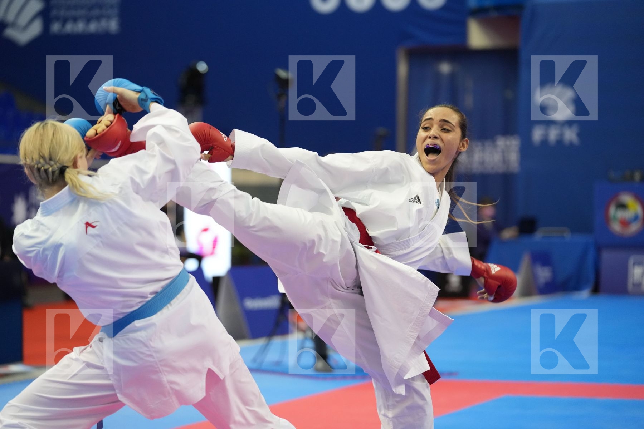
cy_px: 214
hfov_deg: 15.9
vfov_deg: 10.6
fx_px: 2307
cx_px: 322
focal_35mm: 129
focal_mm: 129
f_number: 3.2
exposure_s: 1/1000
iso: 4000
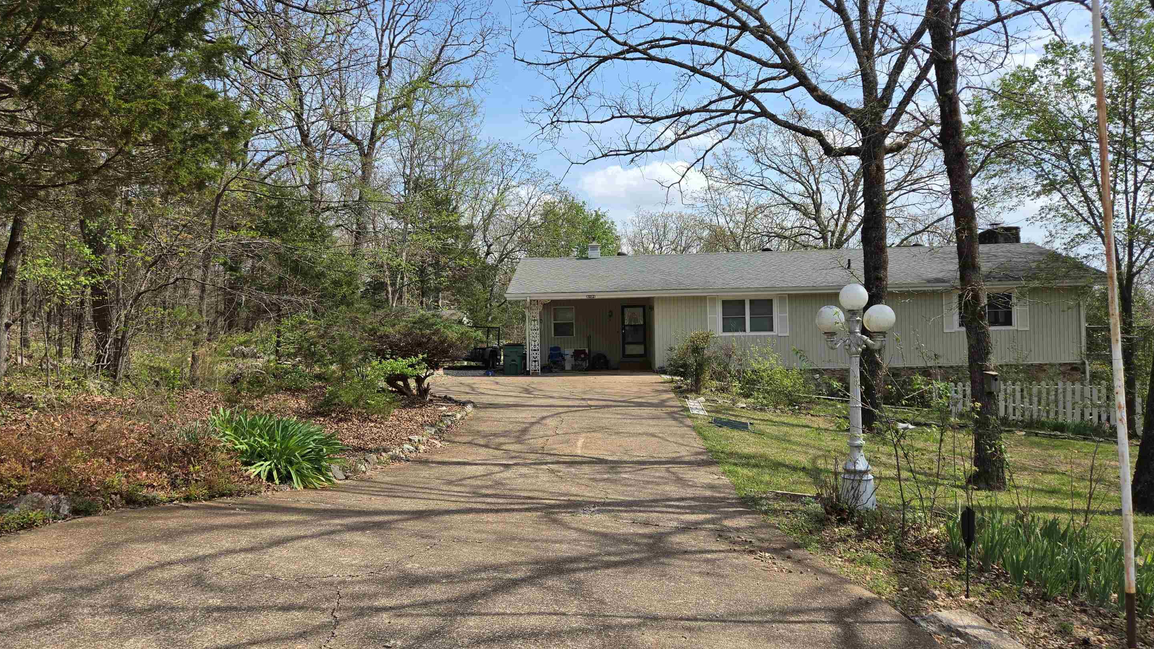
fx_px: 796
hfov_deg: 71.9
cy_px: 340
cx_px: 574
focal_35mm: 26
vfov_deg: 44.4
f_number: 1.8
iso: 80
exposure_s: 1/4054
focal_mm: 5.4
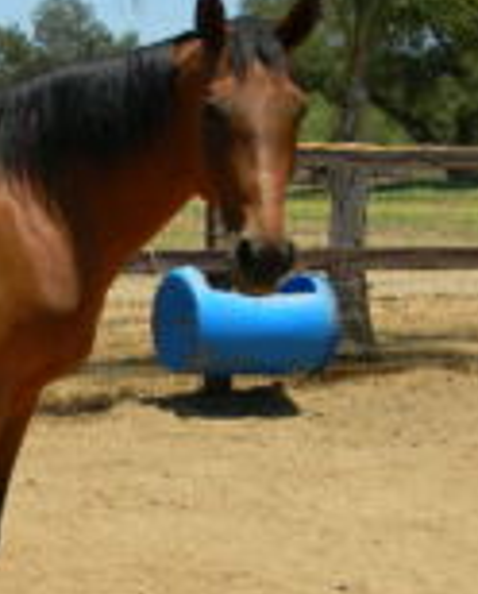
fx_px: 1603
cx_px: -46
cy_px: 285
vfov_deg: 21.0
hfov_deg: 16.5
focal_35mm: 91
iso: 80
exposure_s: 1/675
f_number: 3.7
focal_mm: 6.4
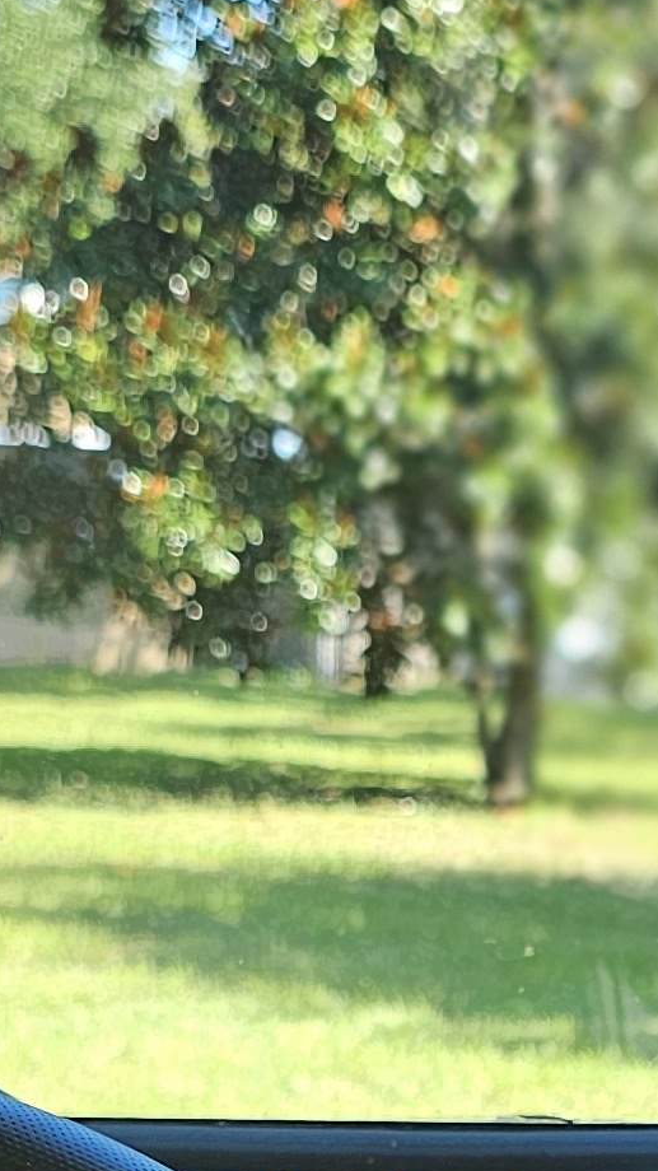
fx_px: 3383
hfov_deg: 11.0
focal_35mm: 109
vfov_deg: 18.4
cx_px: 708
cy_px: 1489
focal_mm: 6.3
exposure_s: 1/120
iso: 20
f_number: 1.7
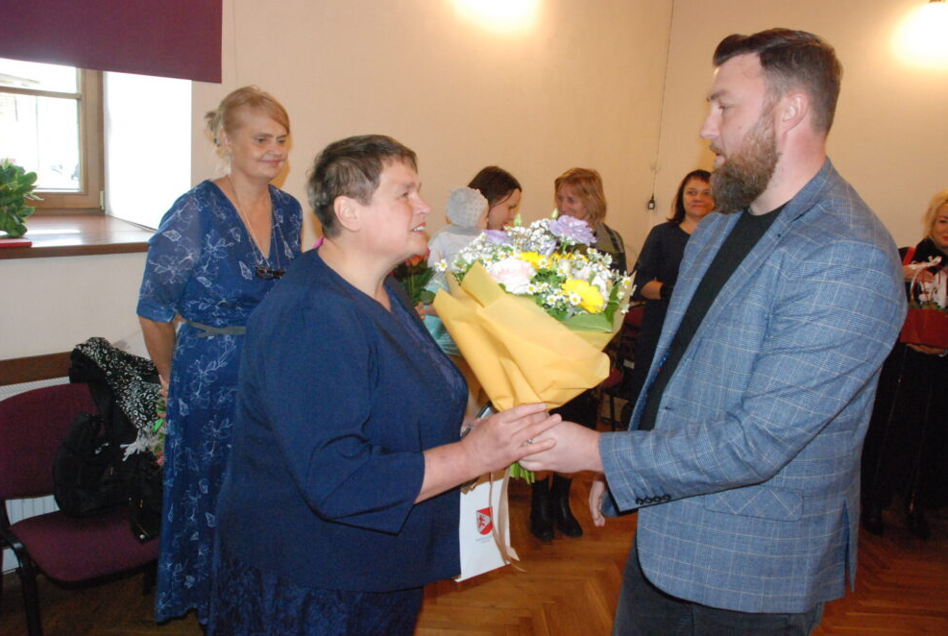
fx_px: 739
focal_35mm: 28
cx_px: 466
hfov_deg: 65.4
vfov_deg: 46.6
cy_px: 321
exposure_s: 1/60
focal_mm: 18
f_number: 6.3
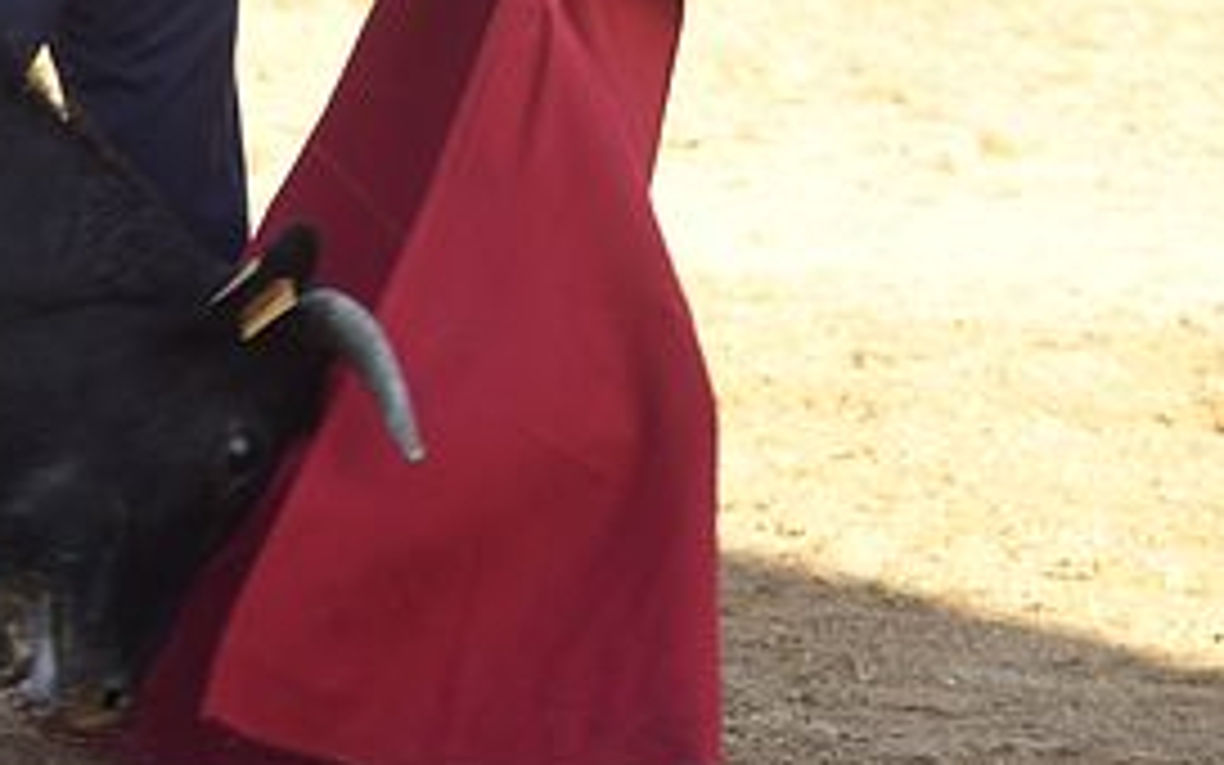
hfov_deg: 5.3
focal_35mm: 398
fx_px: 13276
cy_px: -61
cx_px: -306
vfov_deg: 3.3
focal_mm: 125
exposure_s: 1/320
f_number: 4
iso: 250
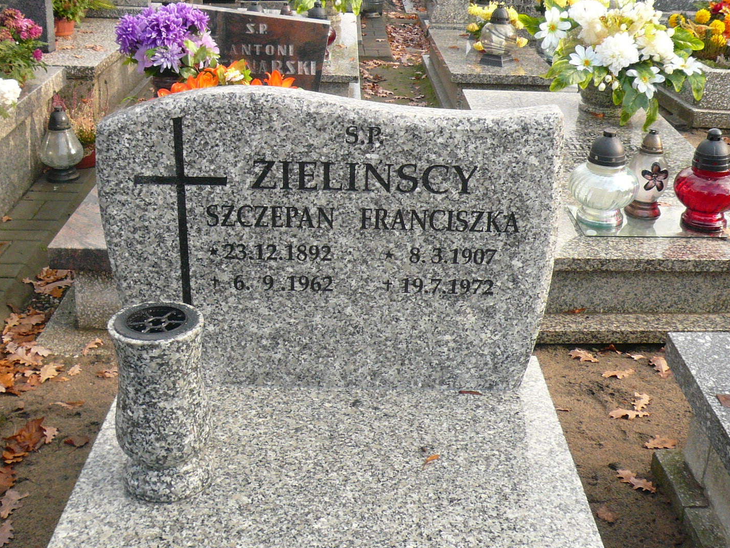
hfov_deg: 42.9
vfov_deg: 32.9
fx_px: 928
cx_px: 410
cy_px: 250
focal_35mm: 44
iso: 100
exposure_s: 1/250
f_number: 2.8
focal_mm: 4.6
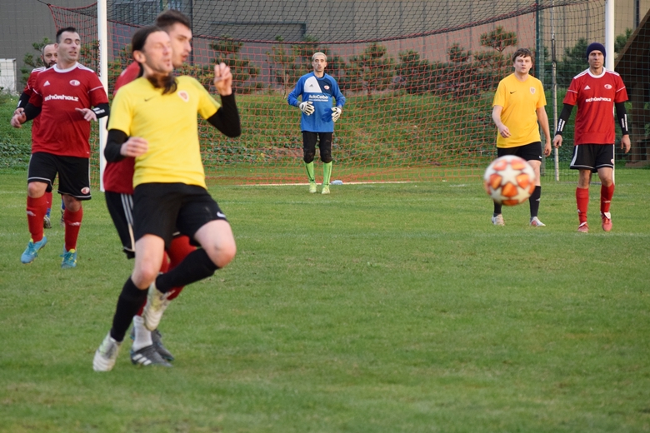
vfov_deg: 6.3
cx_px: 325
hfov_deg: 9.5
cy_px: 216
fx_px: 3927
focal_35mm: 218
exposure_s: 1/500
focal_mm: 145
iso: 1600
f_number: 5
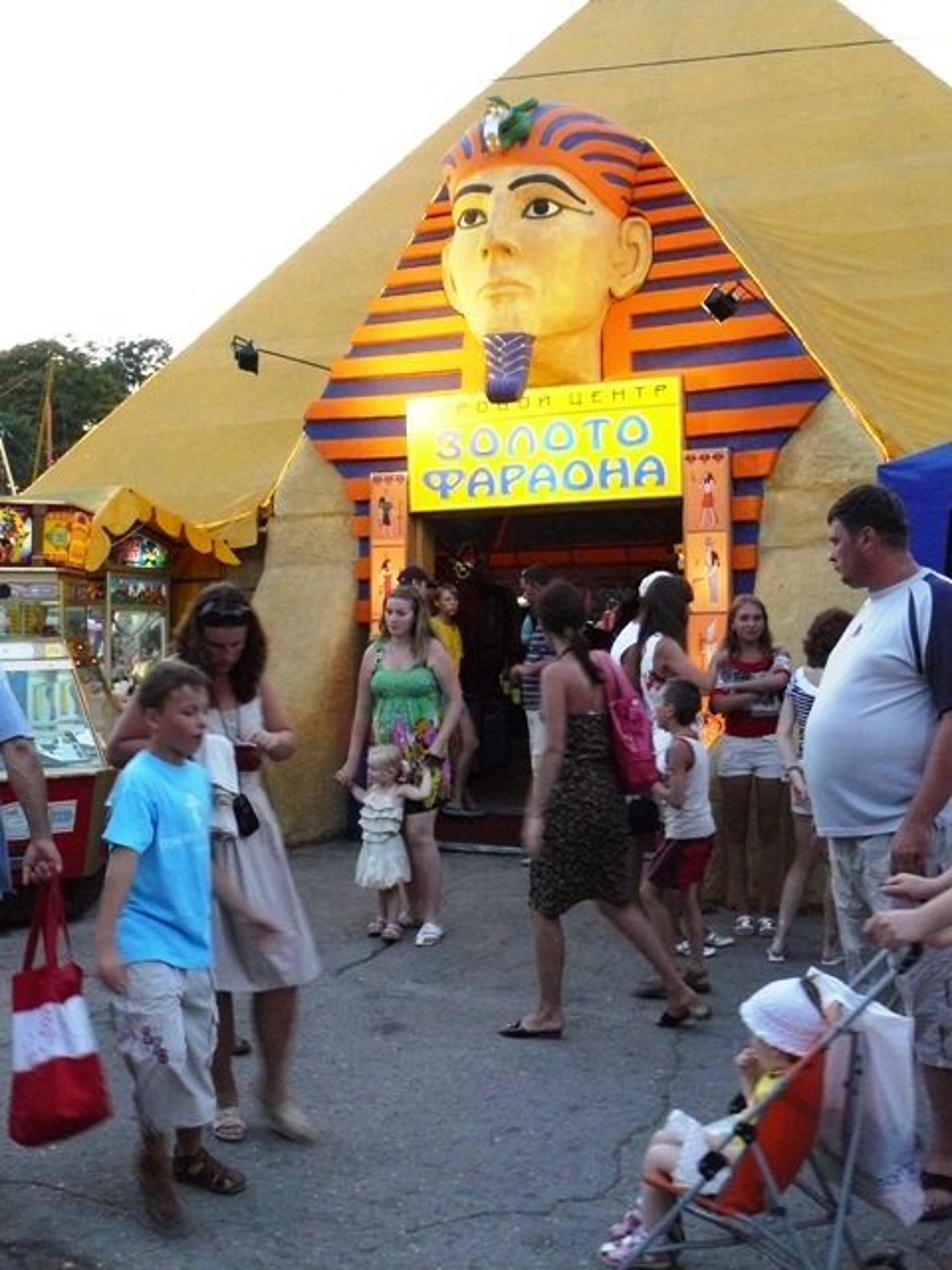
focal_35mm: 36
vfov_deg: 51.4
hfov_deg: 39.7
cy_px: 635
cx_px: 476
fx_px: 1320
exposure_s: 1/30
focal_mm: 6
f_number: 4.5
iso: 400
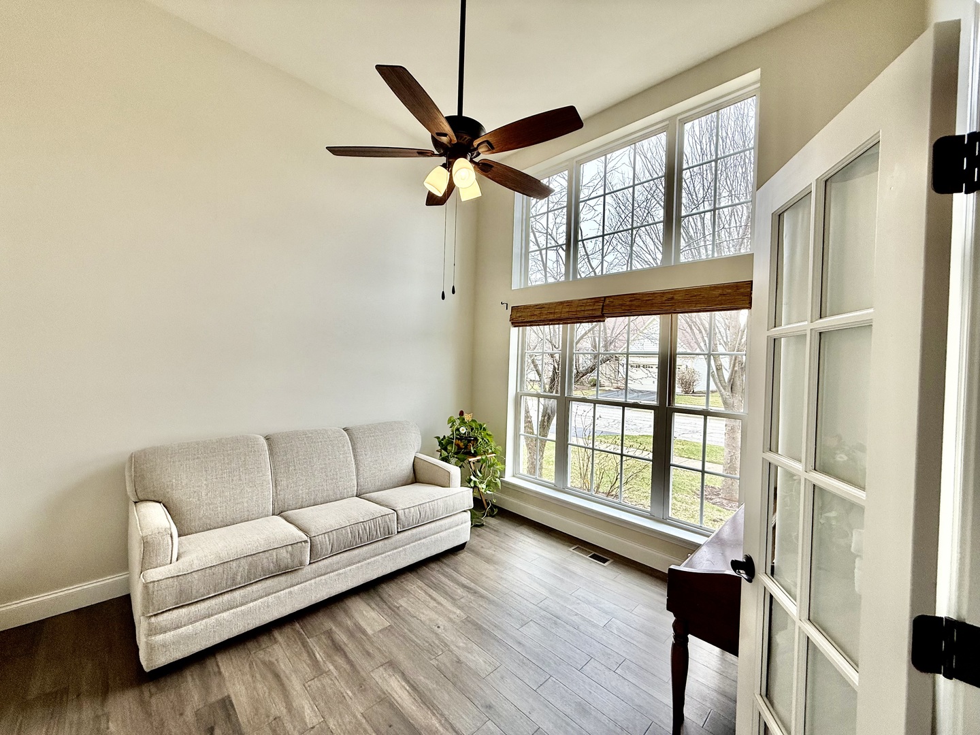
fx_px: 396
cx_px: 490
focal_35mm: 14
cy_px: 368
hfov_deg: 102.1
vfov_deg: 85.7
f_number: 2.2
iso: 64
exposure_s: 1/254
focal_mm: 2.22
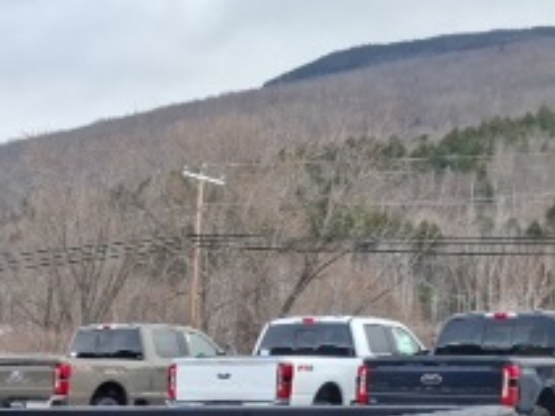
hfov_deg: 23.2
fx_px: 1218
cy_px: 582
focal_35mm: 76
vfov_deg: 17.8
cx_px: -132
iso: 30
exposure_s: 1/359
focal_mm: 4.69
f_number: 1.8
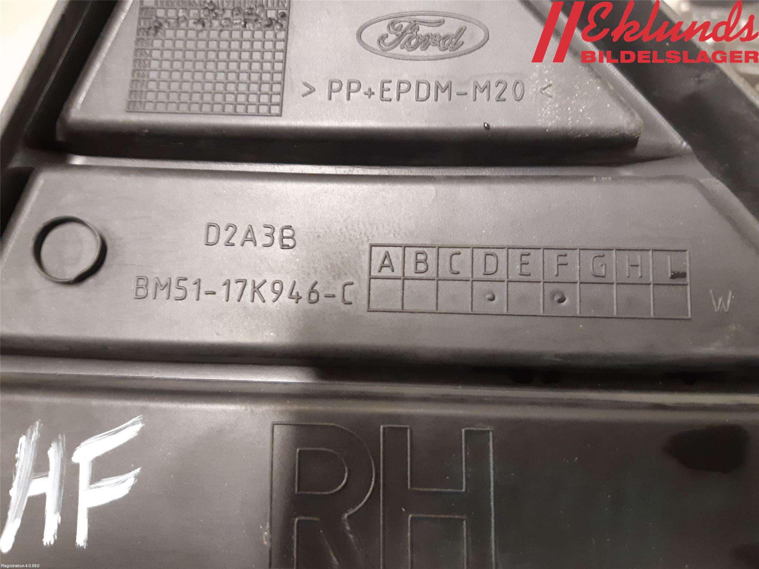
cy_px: 284
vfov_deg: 53.1
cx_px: 380
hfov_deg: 67.3
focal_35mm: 26
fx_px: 570
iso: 320
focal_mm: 3.93
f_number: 1.7
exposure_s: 1/25
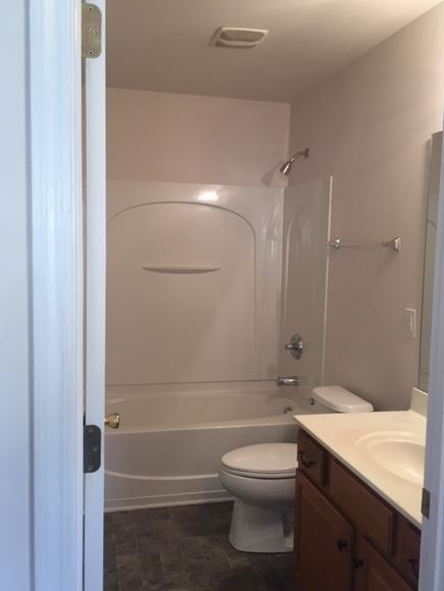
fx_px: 547
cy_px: 292
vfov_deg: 56.8
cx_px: 220
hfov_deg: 44.2
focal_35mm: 32
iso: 40
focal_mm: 4.15
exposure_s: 1/30
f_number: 2.2
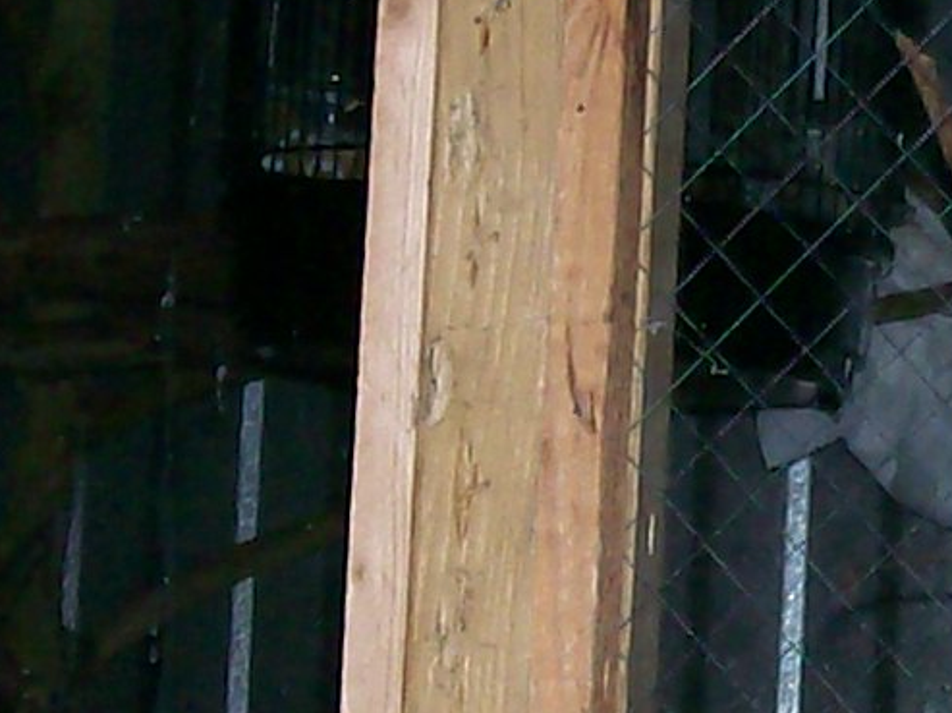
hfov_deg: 9.4
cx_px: 1006
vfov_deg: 7.1
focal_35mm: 208
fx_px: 5716
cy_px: 334
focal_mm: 6
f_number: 2.7
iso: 80
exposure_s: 1/64
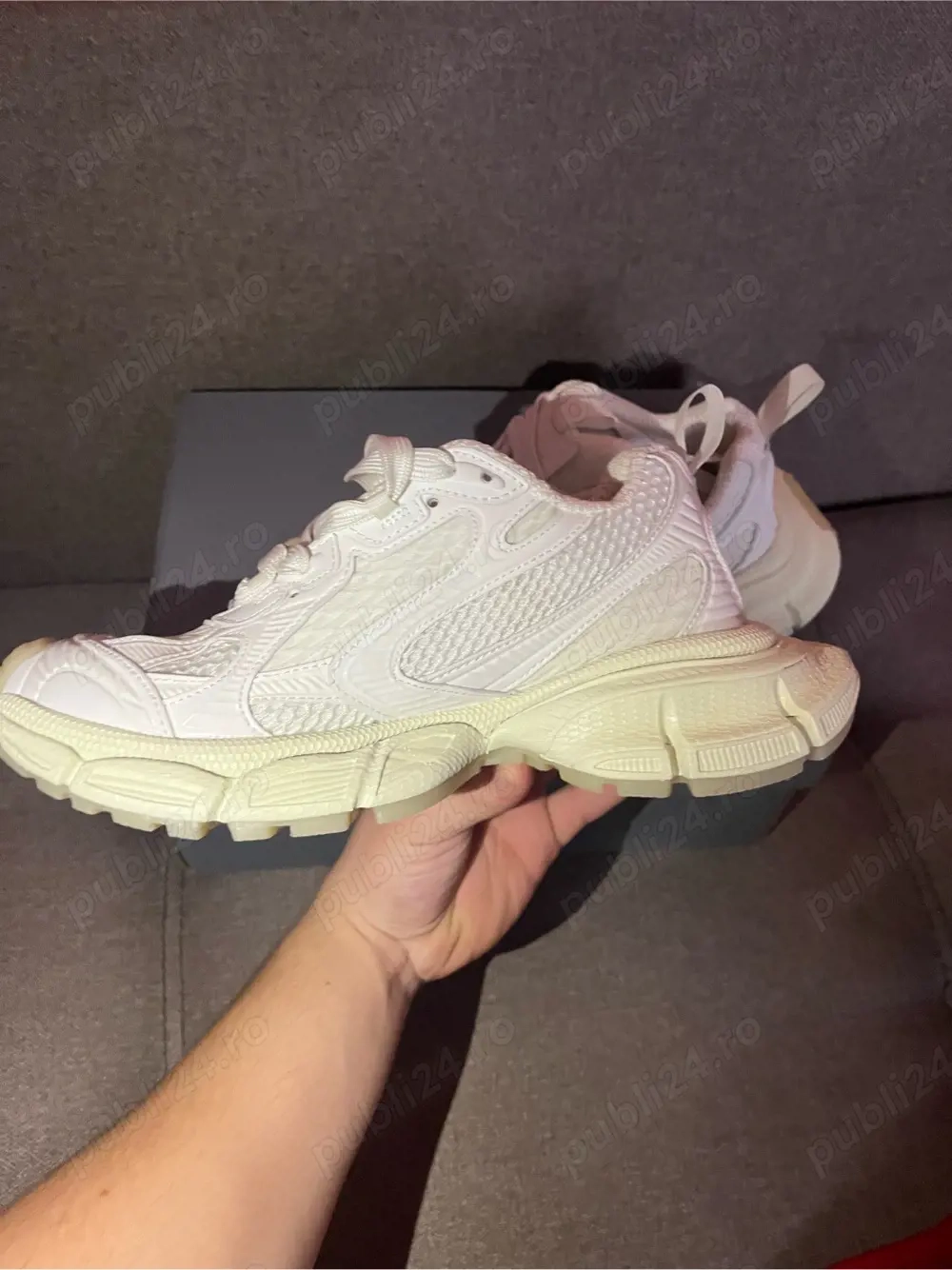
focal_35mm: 26
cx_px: 476
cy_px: 635
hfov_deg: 53.0
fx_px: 954
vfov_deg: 67.3
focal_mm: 5.1
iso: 320
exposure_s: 1/60
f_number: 1.6
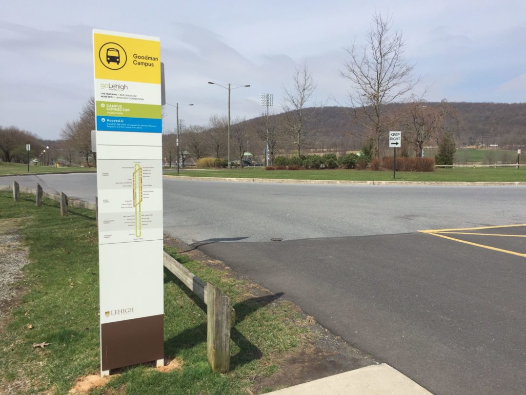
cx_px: 263
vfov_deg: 48.2
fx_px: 441
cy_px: 198
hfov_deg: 61.6
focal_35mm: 29
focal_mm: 4.15
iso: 32
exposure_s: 1/2825
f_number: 2.2
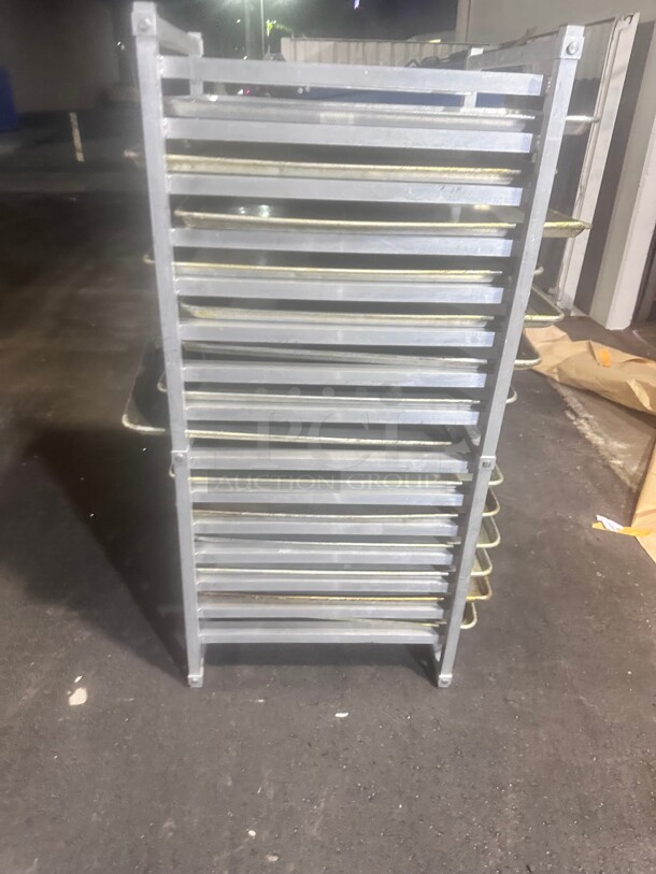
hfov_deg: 56.8
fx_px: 606
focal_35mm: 24
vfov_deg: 71.6
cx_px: 328
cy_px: 437
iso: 320
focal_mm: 6.86
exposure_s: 1/60
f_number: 1.78
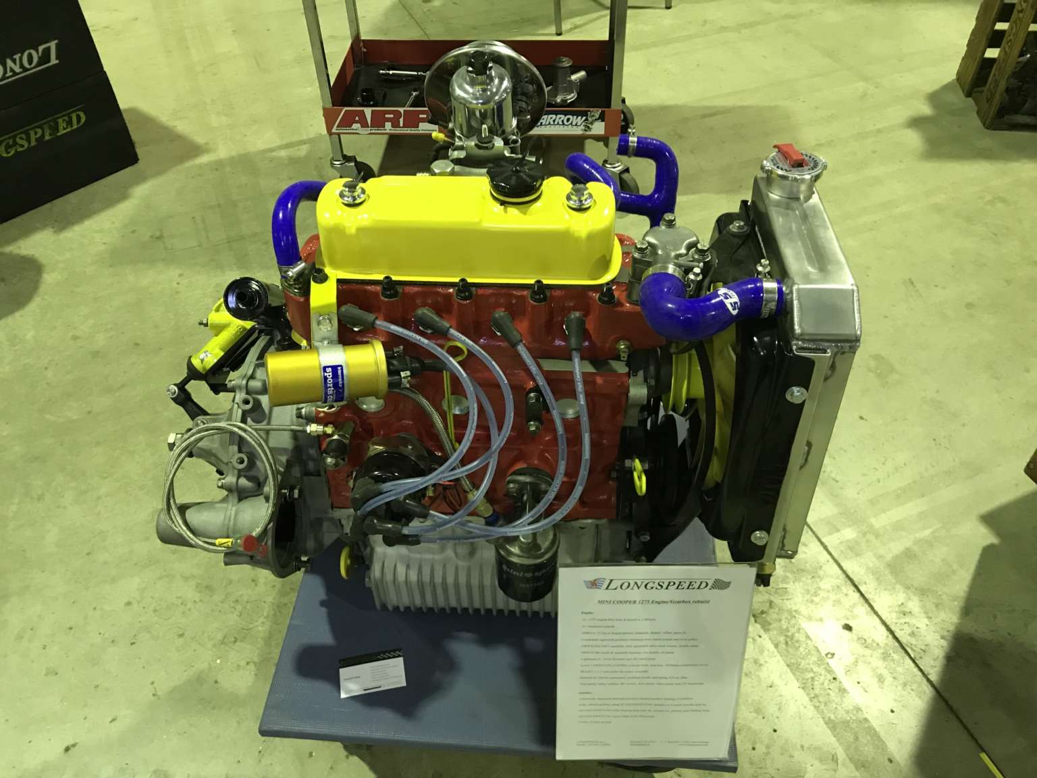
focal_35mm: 28
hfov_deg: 63.4
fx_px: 839
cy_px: 389
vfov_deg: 49.7
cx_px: 518
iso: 100
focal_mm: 3.99
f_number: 1.8
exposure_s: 1/11
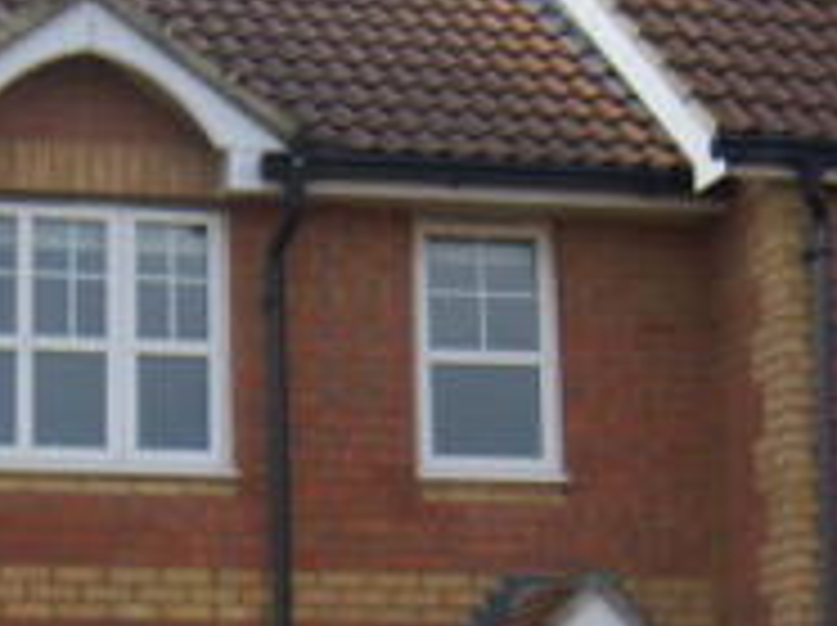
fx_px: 2729
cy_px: 651
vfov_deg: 12.9
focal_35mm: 113
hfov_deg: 17.3
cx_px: 151
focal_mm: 7.5
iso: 80
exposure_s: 1/640
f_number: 2.8
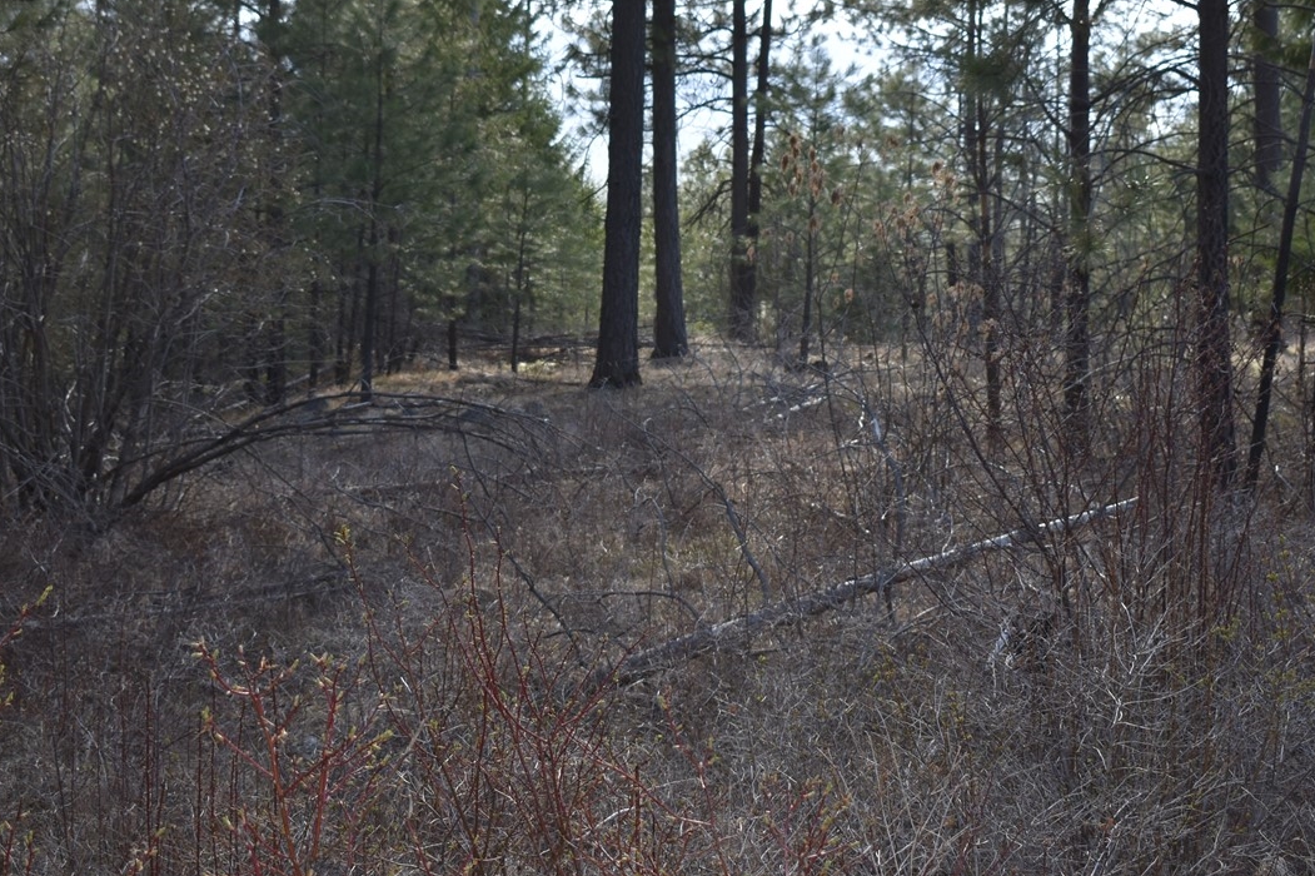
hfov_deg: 31.9
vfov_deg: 21.5
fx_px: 2300
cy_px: 276
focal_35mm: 63
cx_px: 644
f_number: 5
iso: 125
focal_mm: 26
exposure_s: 1/200
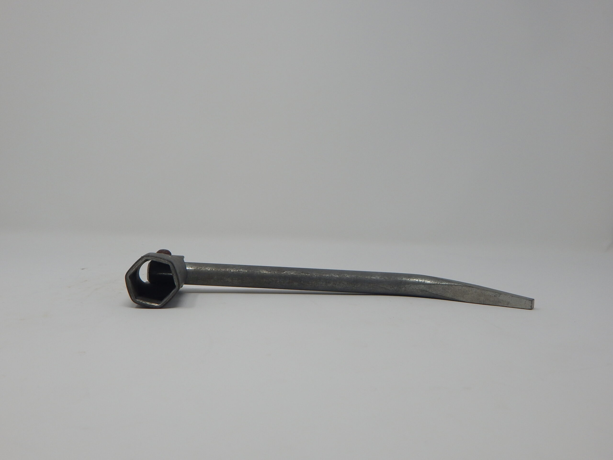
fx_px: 602
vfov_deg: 41.8
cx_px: 306
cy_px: 230
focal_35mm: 34
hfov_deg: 54.0
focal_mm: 6.1
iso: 125
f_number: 3.3
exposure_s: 1/160
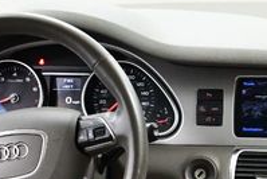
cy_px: 224
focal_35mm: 116
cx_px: 302
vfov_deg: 11.6
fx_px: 861
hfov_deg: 17.0
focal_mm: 18
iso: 3200
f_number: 3.5
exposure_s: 1/80
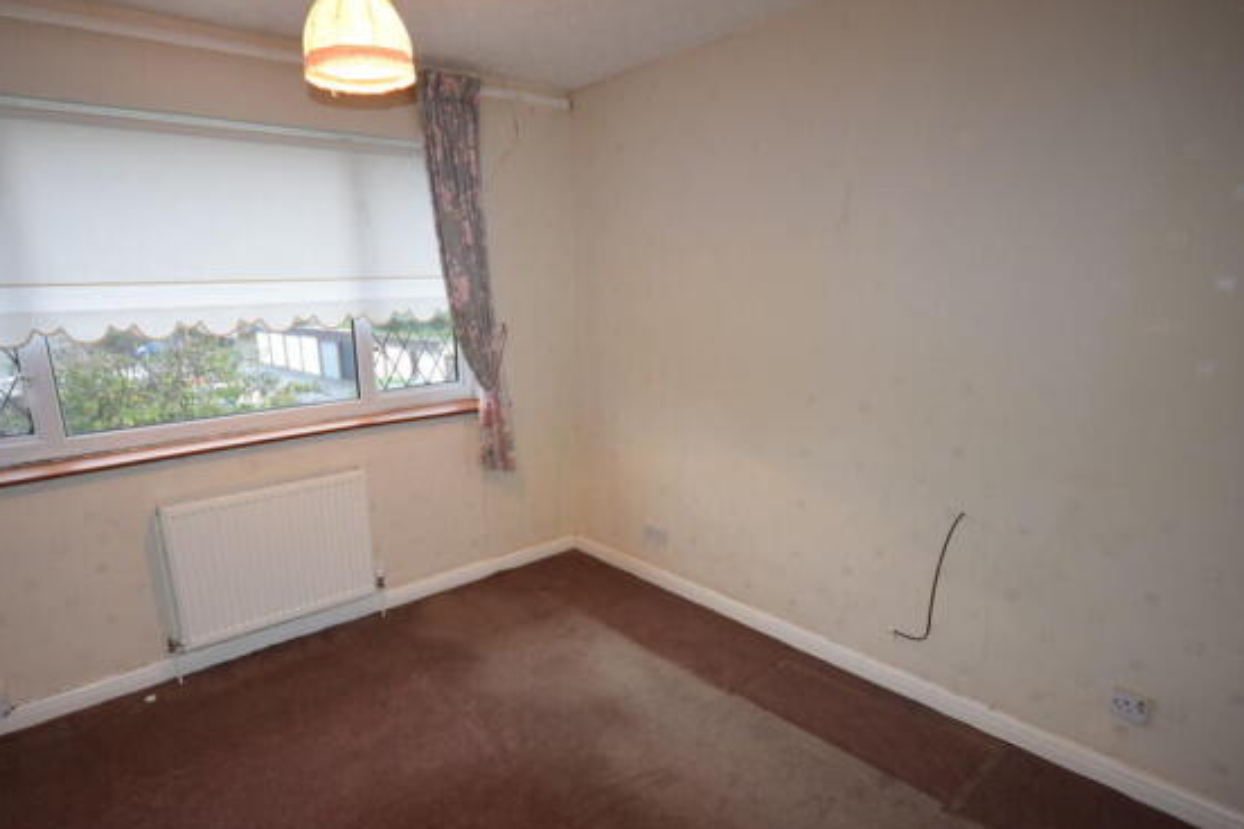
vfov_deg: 62.7
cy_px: 467
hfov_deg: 84.6
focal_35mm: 20
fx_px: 677
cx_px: 533
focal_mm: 11
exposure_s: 1/80
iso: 800
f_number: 4.5
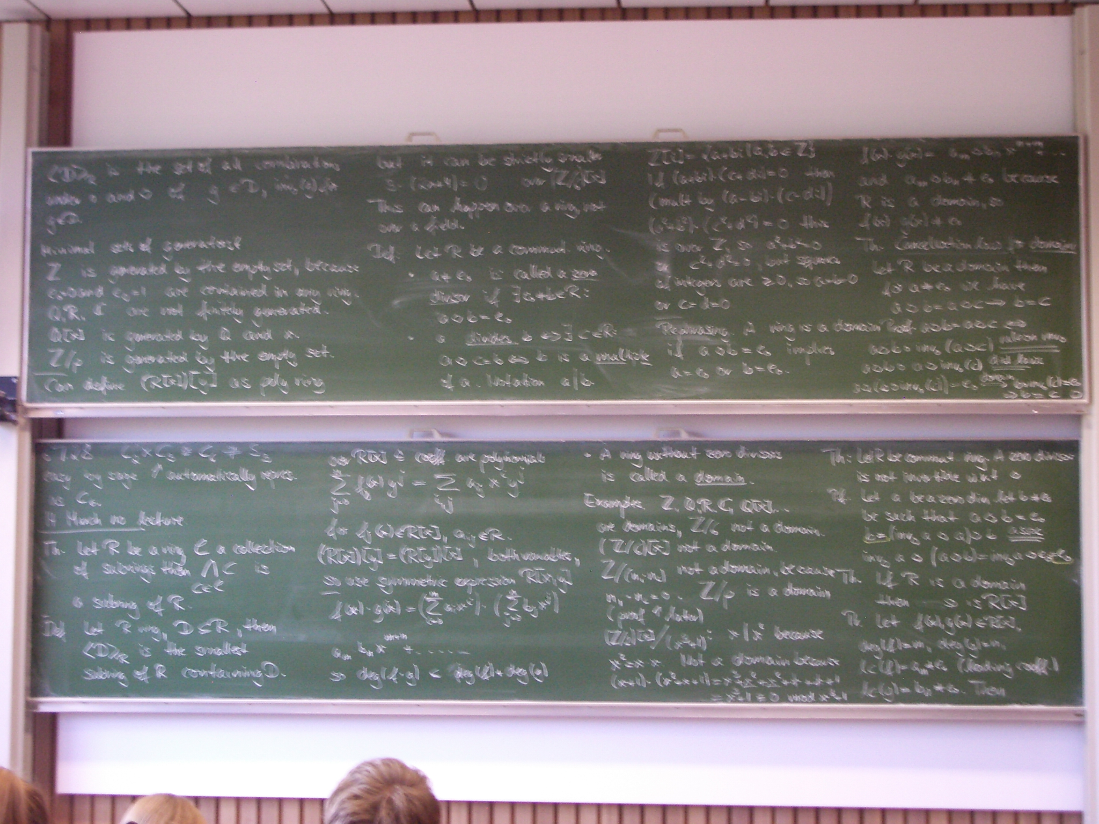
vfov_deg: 23.7
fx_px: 1968
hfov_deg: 31.2
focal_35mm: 62
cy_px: 412
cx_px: 550
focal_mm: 10.2
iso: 200
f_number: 3.5
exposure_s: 1/15
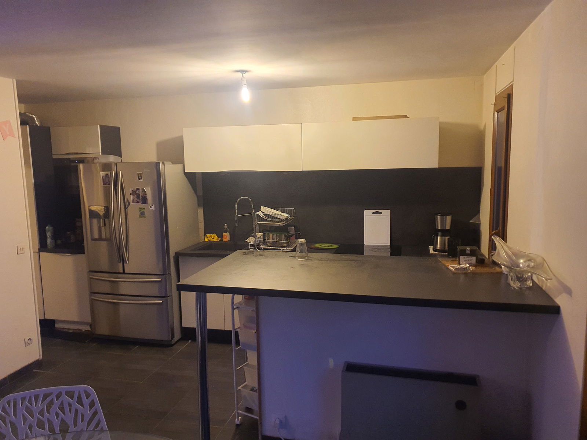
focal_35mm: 26
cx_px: 294
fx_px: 441
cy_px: 220
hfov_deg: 67.3
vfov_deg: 53.1
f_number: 1.5
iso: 320
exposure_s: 1/50
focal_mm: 4.3
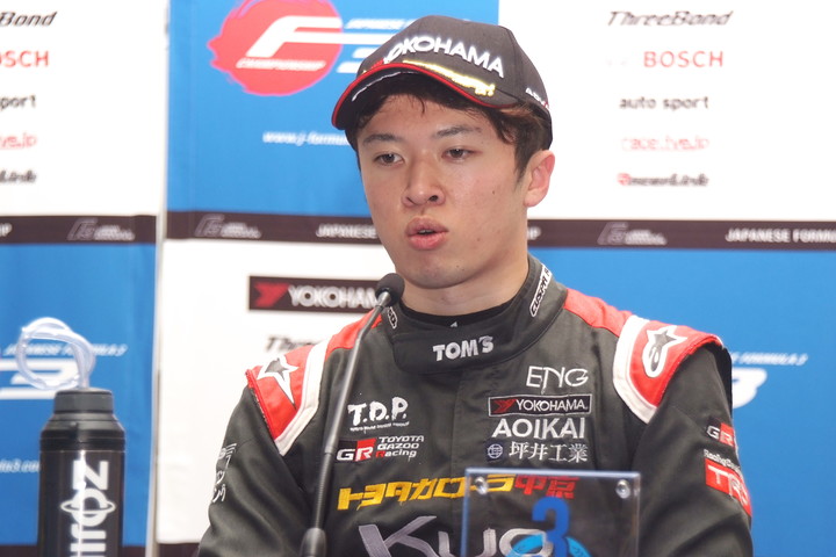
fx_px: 3483
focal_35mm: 150
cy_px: 278
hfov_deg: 13.7
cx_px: 418
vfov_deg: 9.1
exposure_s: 1/60
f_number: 5.6
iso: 400
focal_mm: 100
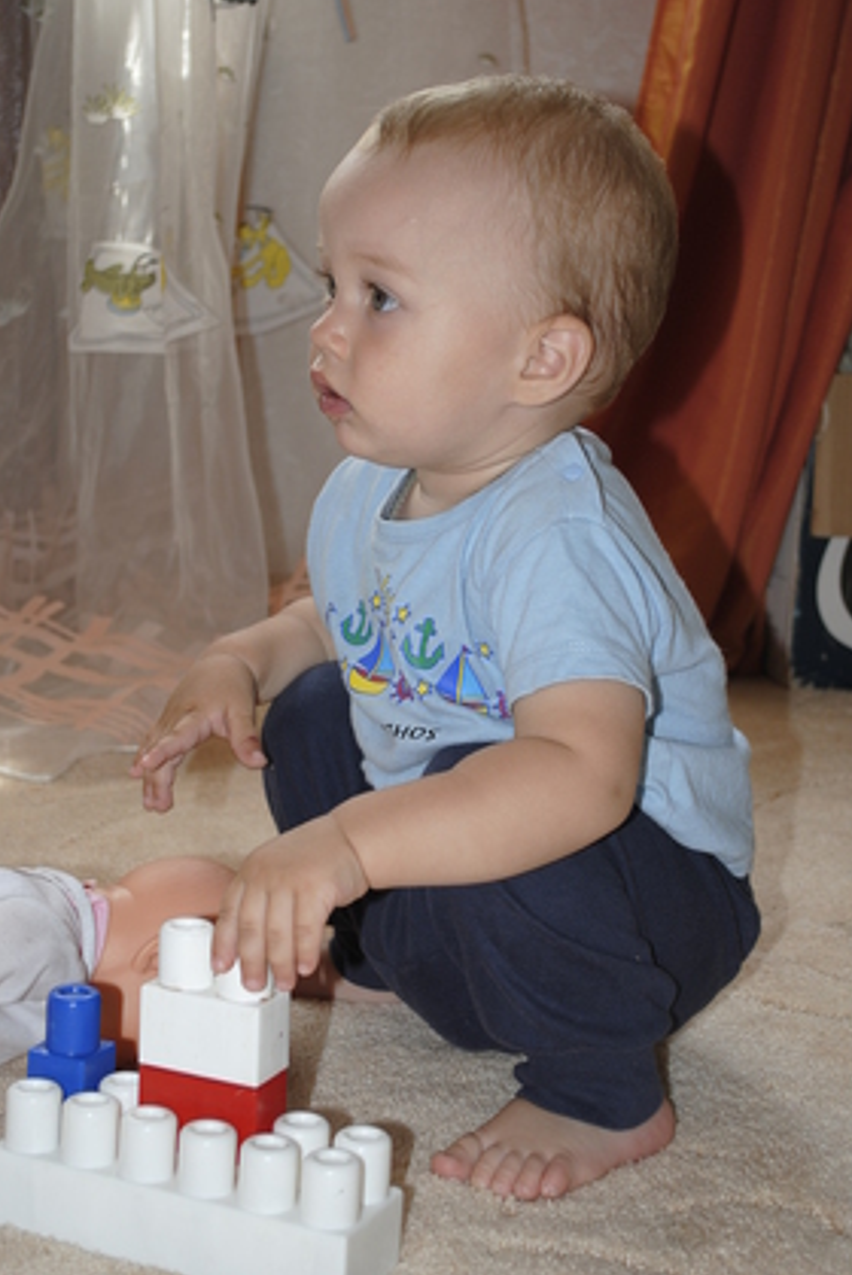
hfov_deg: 23.4
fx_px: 2055
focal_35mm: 58
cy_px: 636
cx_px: 434
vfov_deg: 34.5
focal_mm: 36
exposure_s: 1/60
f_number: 5
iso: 200
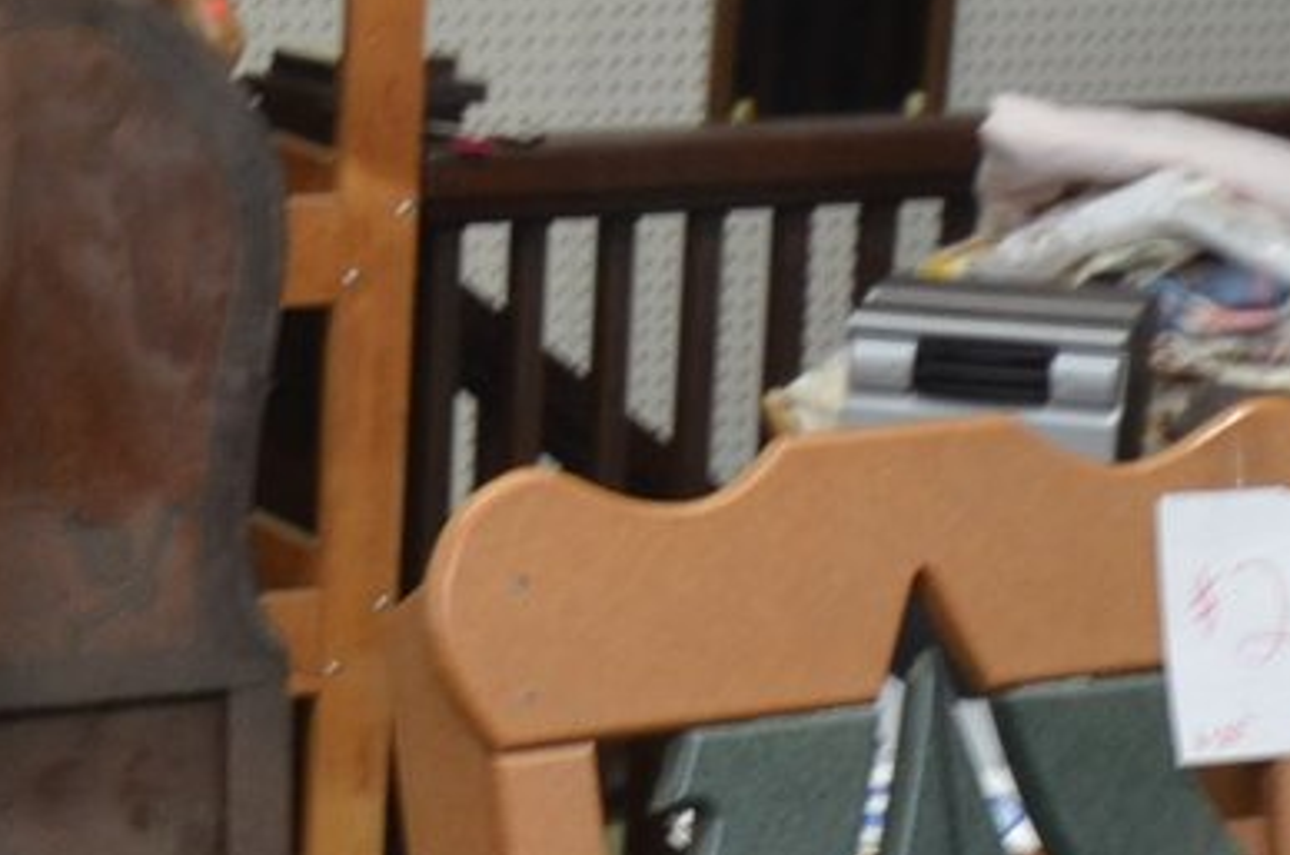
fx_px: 5686
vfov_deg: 8.2
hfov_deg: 12.7
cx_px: -116
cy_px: 1755
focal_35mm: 159
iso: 640
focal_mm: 24
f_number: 4.5
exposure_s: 1/60
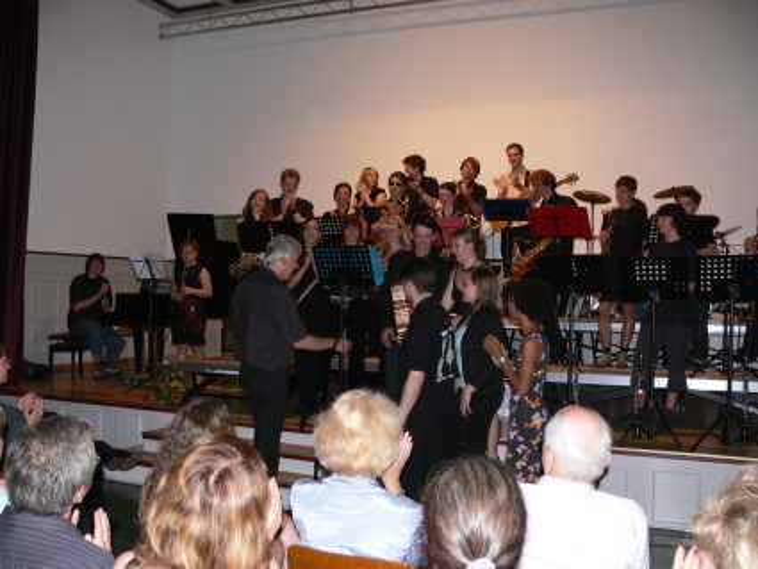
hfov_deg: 52.6
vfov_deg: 40.7
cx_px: 379
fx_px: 767
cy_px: 284
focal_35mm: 35
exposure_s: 1/30
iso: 160
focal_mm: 7.4
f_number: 2.8
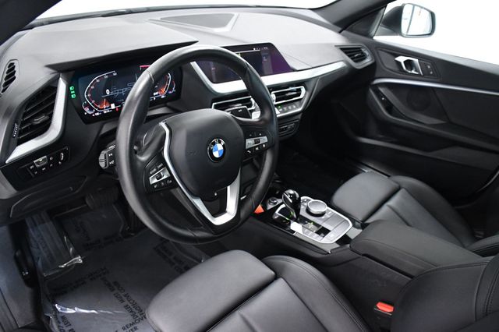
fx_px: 374
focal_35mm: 27
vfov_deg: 47.9
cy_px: 166
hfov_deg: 67.4
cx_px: 250
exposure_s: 1/100
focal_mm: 18
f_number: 5
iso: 2500
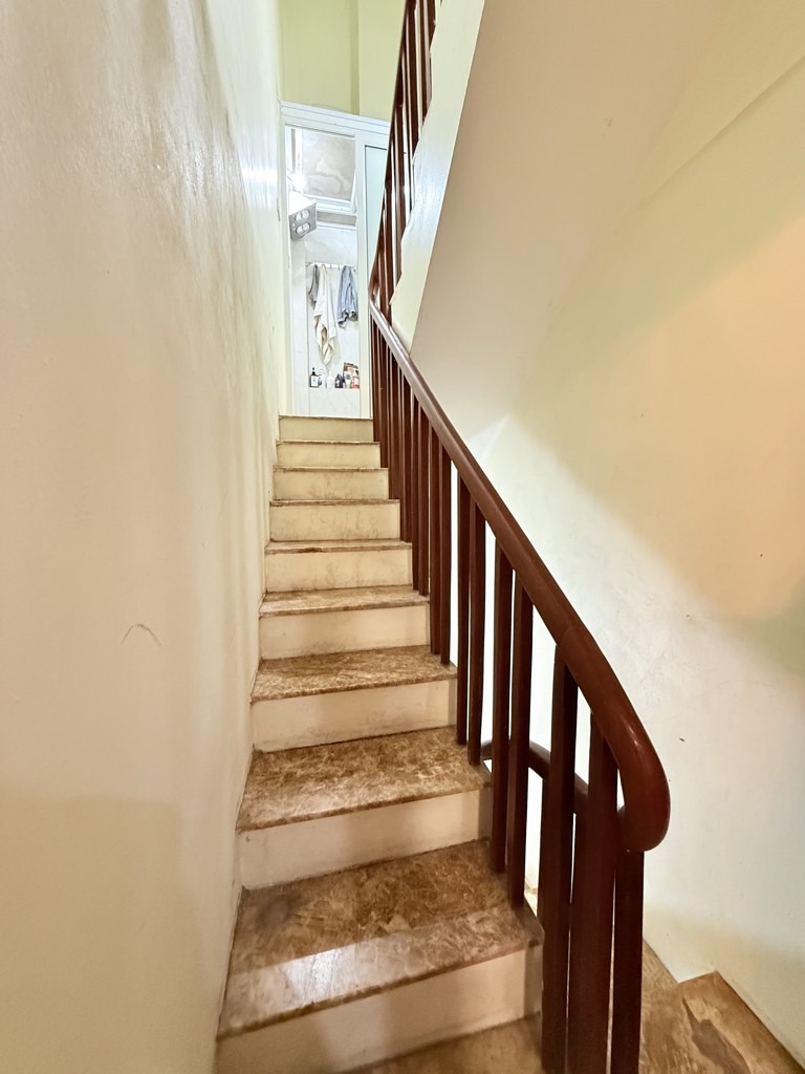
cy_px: 537
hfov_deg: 85.7
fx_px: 434
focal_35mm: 14
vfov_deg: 102.1
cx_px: 402
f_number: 2.2
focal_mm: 2.22
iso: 640
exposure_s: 1/50
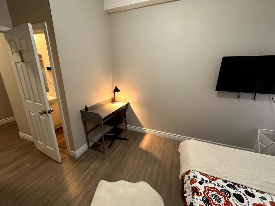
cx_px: 138
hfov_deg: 102.1
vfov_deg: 85.7
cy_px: 103
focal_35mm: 14
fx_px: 111
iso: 400
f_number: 2.2
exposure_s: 1/60
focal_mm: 2.22
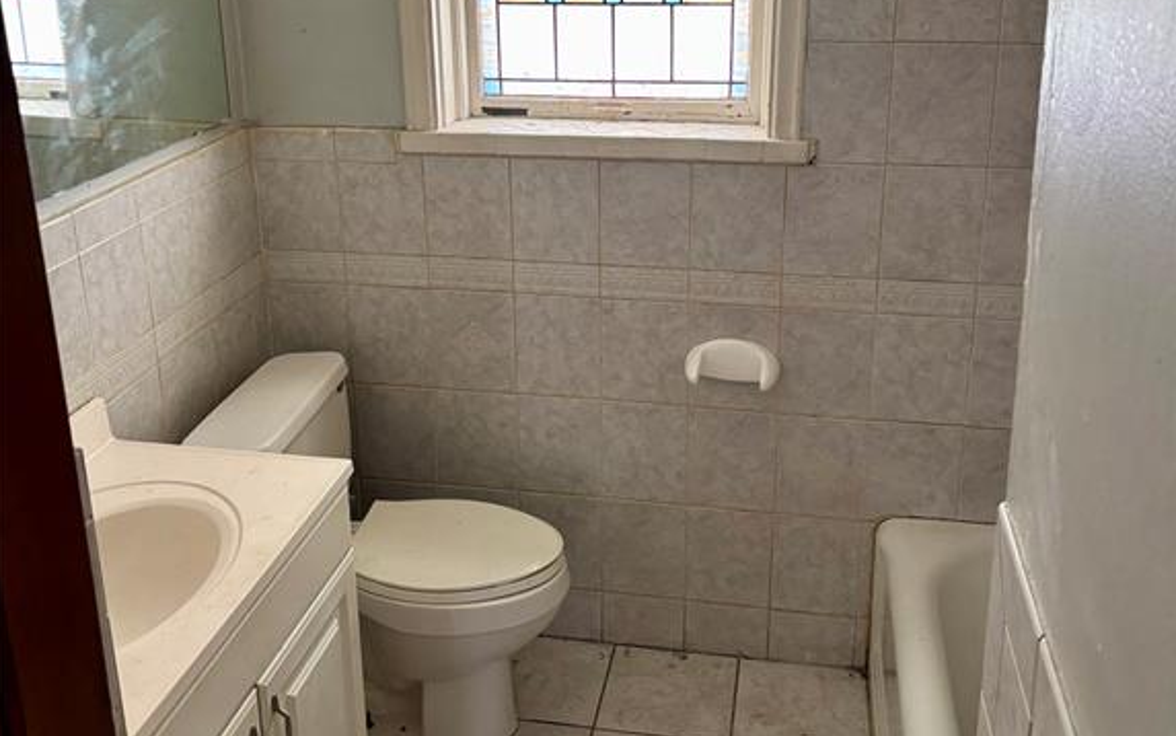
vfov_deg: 34.2
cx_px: 586
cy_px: 249
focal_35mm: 37
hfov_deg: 52.7
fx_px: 1186
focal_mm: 5.96
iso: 160
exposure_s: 1/60
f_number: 1.6
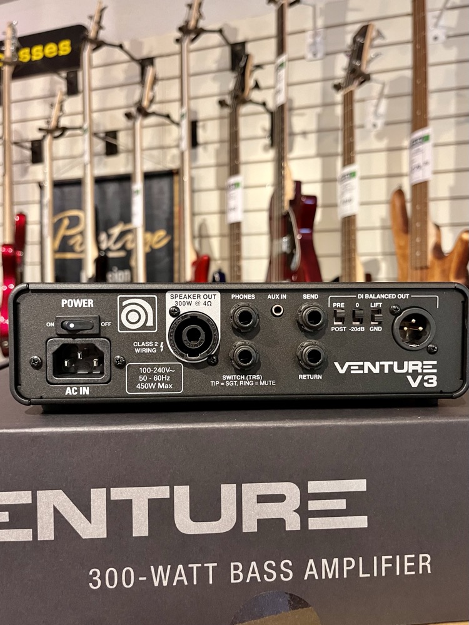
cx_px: 234
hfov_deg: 53.1
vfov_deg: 67.3
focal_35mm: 26
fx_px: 470
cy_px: 312
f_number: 1.6
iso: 400
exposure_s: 1/60
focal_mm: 5.1
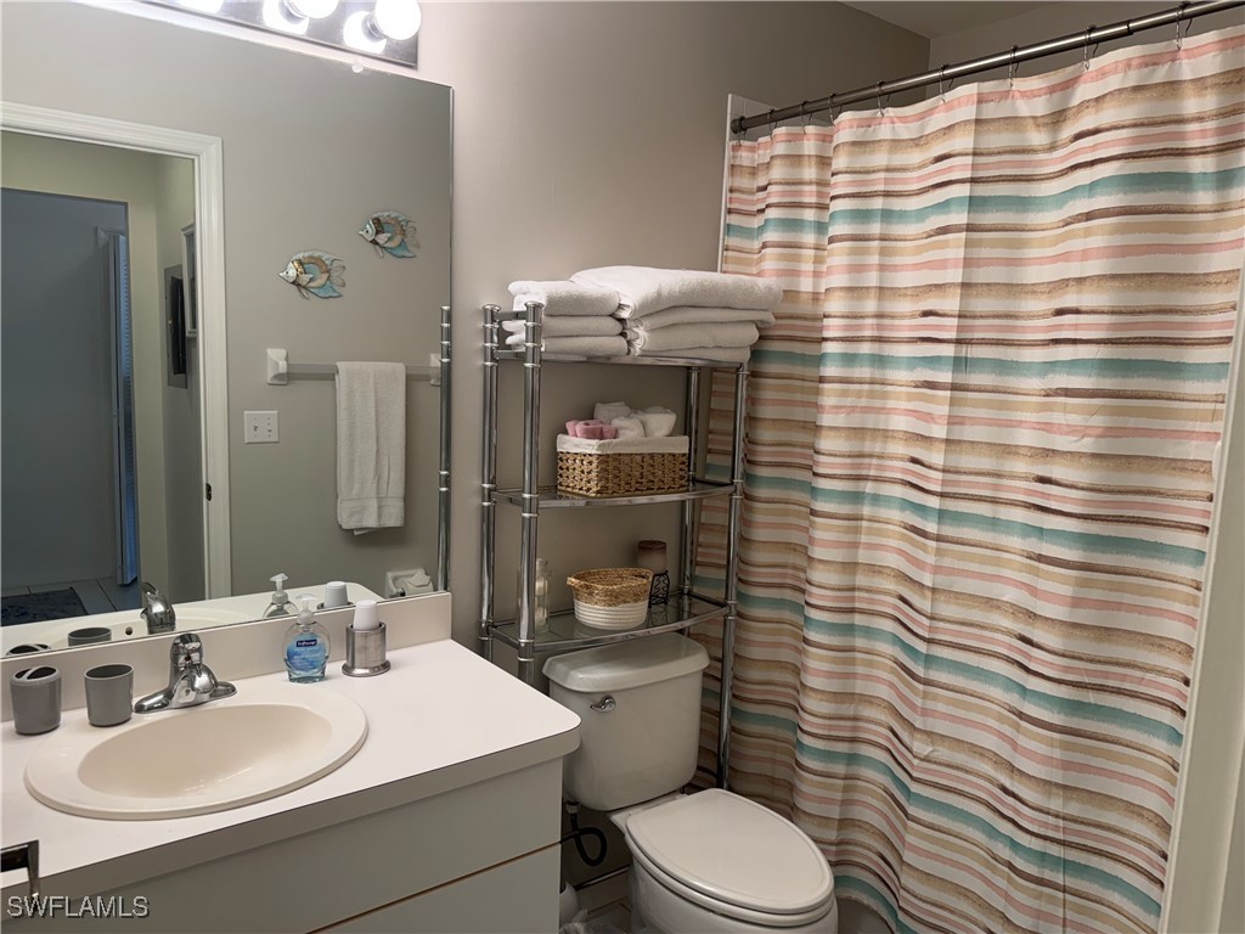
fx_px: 863
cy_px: 467
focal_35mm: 24
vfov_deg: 56.8
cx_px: 622
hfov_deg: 71.6
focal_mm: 6.76
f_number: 1.78
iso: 80
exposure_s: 1/120
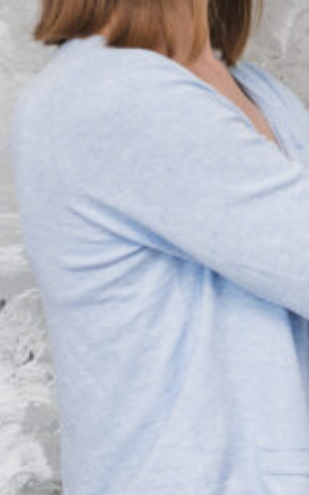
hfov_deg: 6.0
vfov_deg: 10.2
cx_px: 849
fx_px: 2777
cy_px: 179
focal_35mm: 206
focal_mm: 50
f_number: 4.5
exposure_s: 1/160
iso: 500
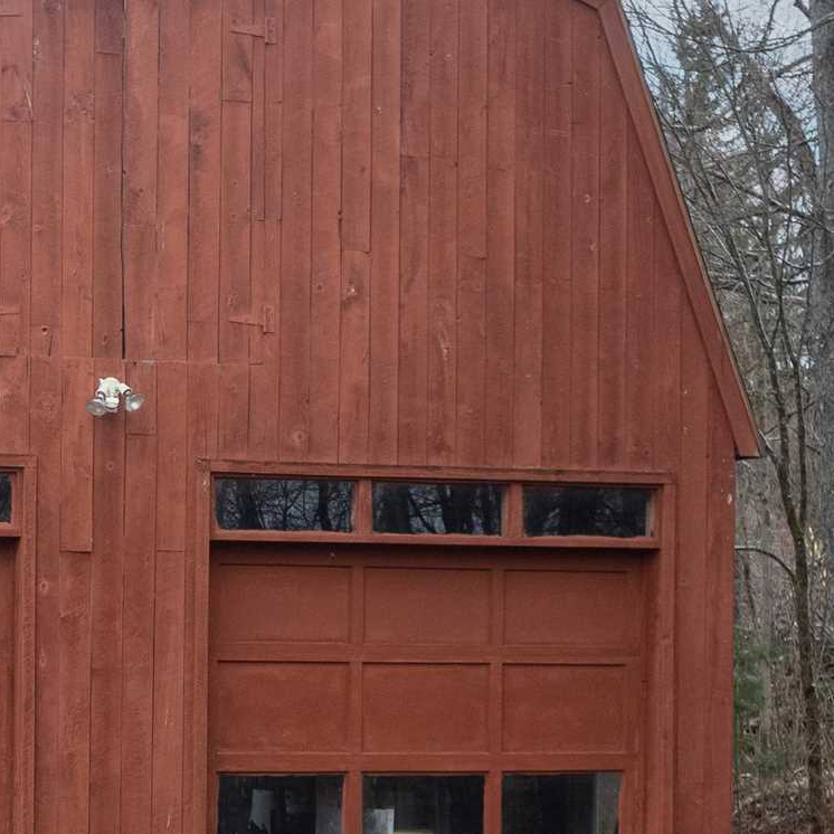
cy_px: 446
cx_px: -93
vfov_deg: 22.5
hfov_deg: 21.3
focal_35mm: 77
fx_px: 2099
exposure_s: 1/50
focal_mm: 8.38
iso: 120
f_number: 2.8
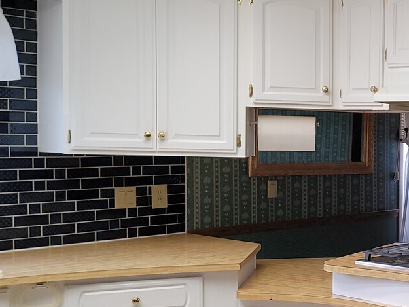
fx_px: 756
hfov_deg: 26.7
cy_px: 181
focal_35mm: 64
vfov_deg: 22.9
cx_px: 495
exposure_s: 1/60
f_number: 1.8
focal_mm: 7
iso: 80
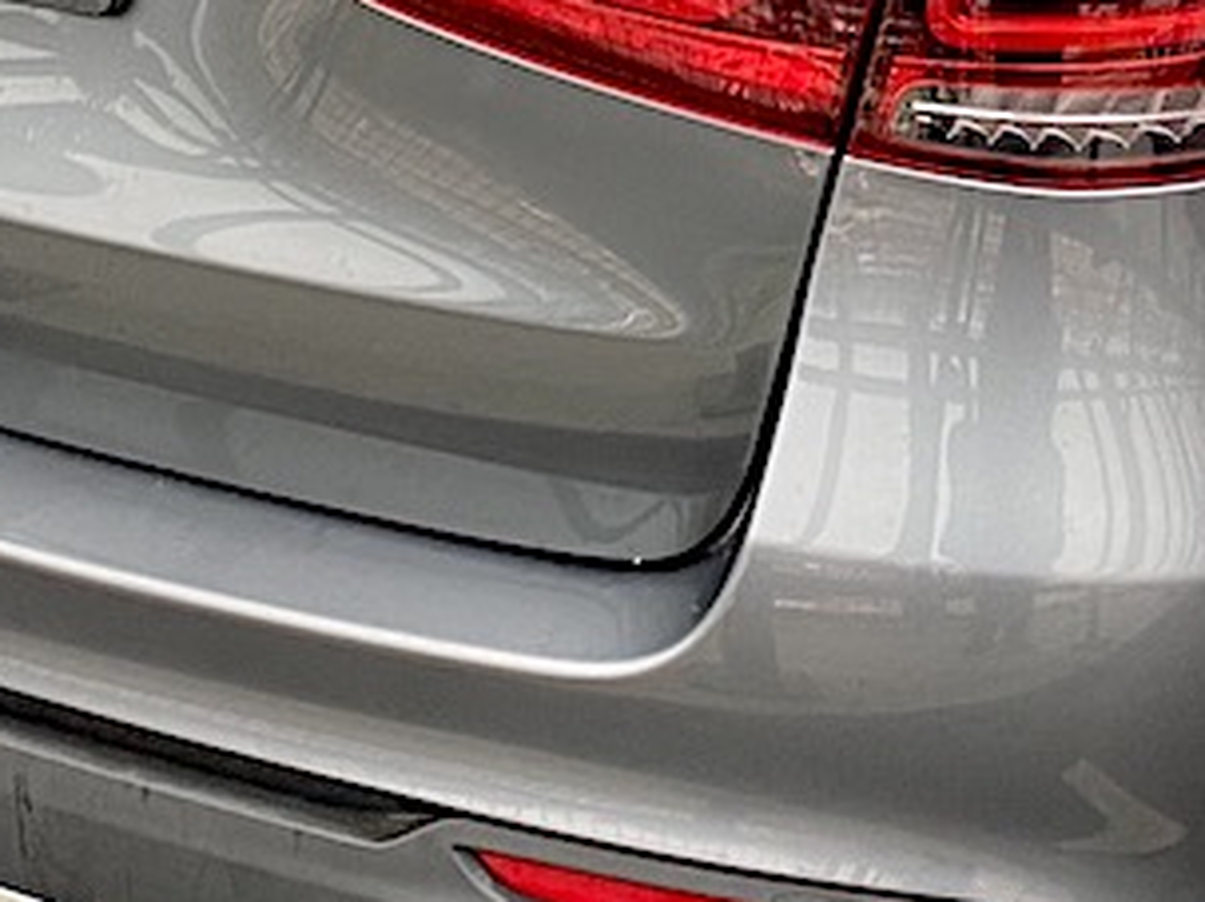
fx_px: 3828
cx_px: 616
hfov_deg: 17.9
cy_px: -199
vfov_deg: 13.1
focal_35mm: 110
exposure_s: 1/83
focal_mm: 4.25
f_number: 1.8
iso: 125
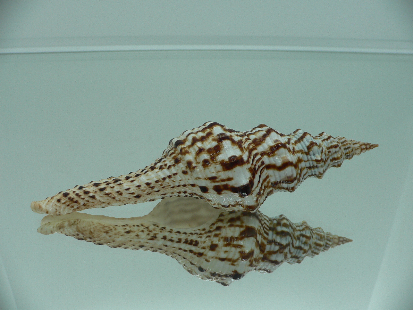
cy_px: 155
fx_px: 418
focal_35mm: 35
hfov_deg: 52.6
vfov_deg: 40.7
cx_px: 206
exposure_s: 1/60
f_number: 2.8
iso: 80
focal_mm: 4.6
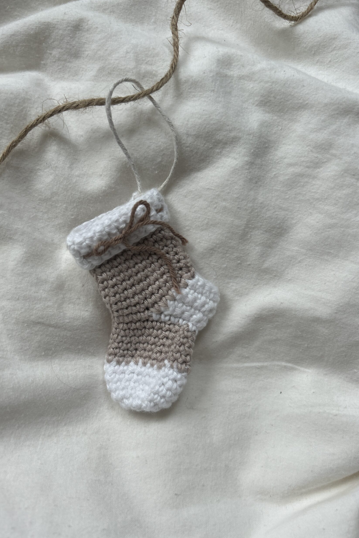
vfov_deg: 65.5
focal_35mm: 28
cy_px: 267
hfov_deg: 46.3
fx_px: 419
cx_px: 157
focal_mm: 5.7
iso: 50
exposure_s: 1/121
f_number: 1.5
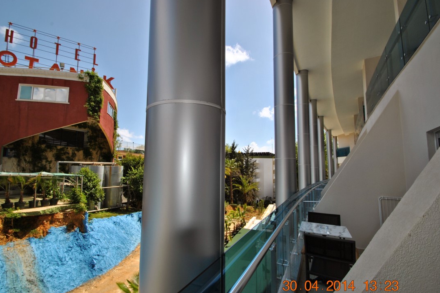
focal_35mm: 16
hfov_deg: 96.7
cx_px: 209
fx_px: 196
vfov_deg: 73.7
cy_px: 153
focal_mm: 10
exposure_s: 1/200
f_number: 10
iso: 100
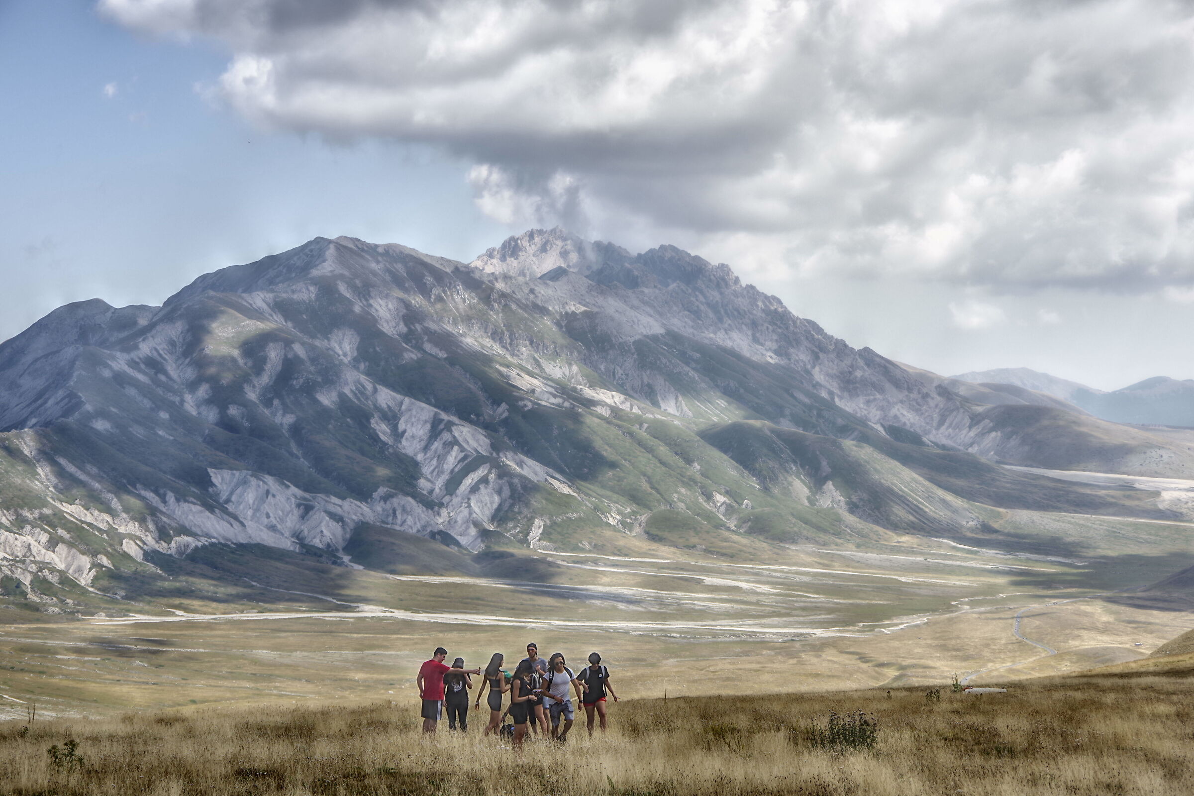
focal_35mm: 72
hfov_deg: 28.1
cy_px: 398
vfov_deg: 18.9
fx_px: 2388
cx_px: 597
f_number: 5.6
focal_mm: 48
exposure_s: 1/400
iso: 100
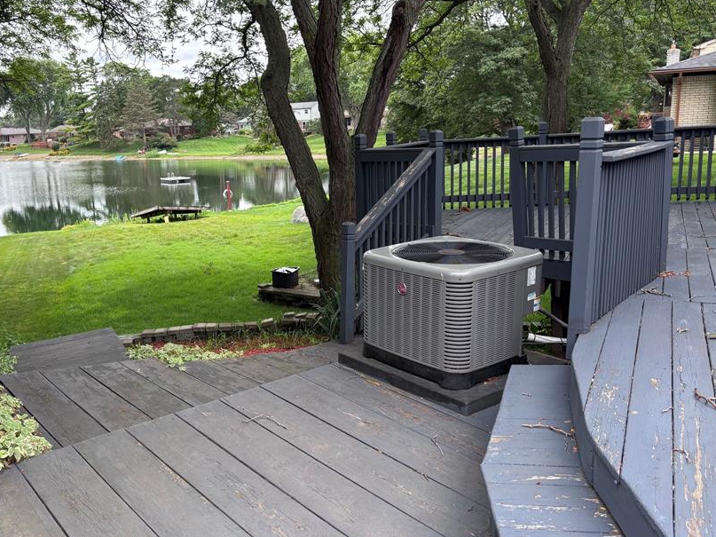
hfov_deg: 55.0
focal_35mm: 33
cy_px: 289
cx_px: 287
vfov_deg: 42.9
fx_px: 682
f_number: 1.6
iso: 64
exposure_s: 1/171
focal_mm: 5.96
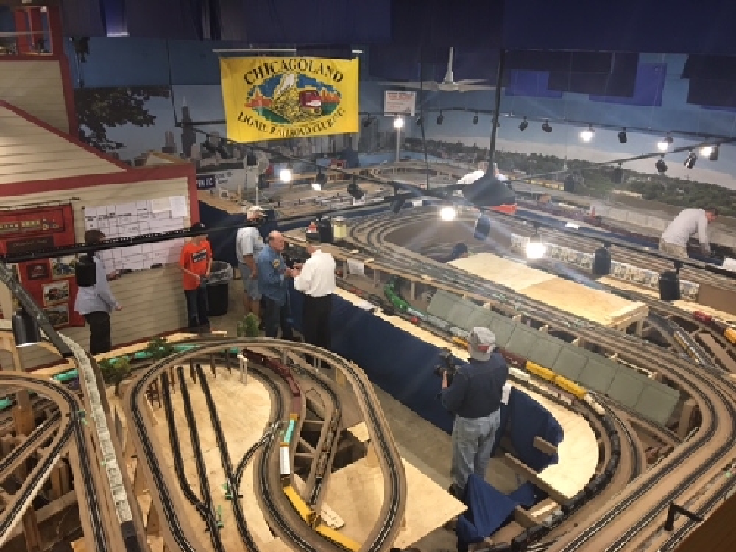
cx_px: 368
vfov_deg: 48.2
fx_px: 617
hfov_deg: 61.7
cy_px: 276
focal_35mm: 29
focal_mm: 4.15
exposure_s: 1/15
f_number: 2.2
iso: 64
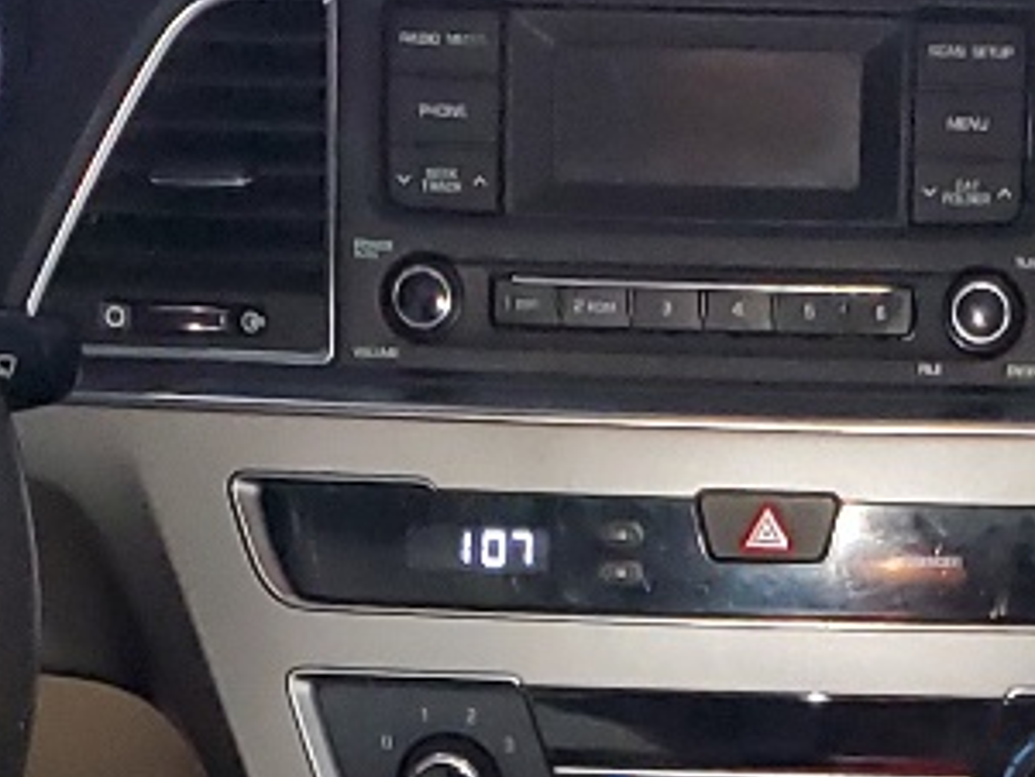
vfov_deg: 10.3
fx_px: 4128
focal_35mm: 138
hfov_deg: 14.2
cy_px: 1282
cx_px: 870
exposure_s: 1/40
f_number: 1.5
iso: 316
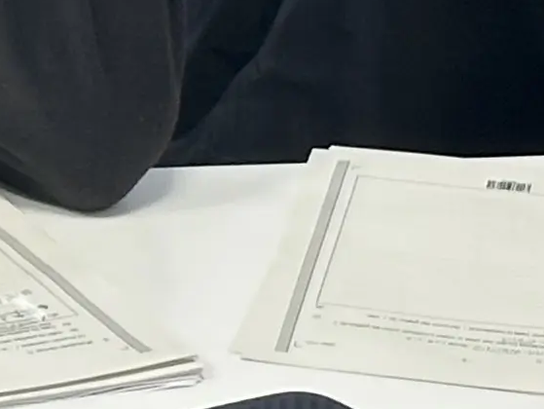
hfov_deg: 5.6
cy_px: 54
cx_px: -567
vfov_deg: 4.3
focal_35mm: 346
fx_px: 5441
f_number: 1.78
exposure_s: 1/50
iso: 100
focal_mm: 6.86
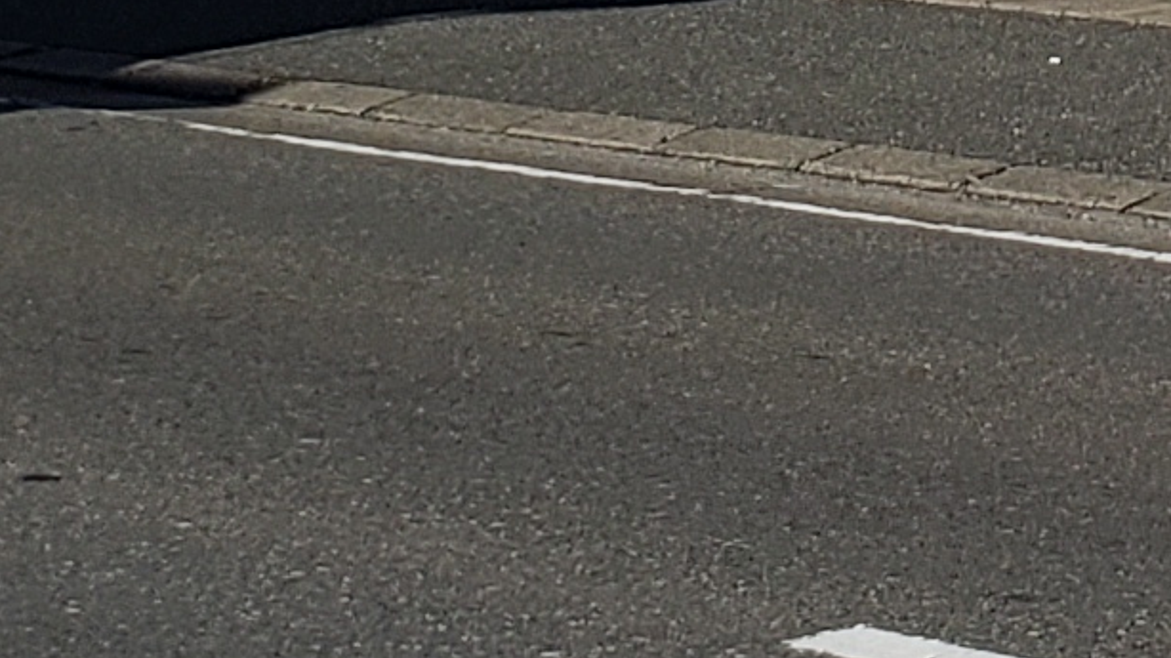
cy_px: -1121
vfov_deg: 6.1
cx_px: 1736
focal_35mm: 186
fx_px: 5774
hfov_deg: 11.1
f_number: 2.4
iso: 50
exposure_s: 1/2387
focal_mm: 4.3
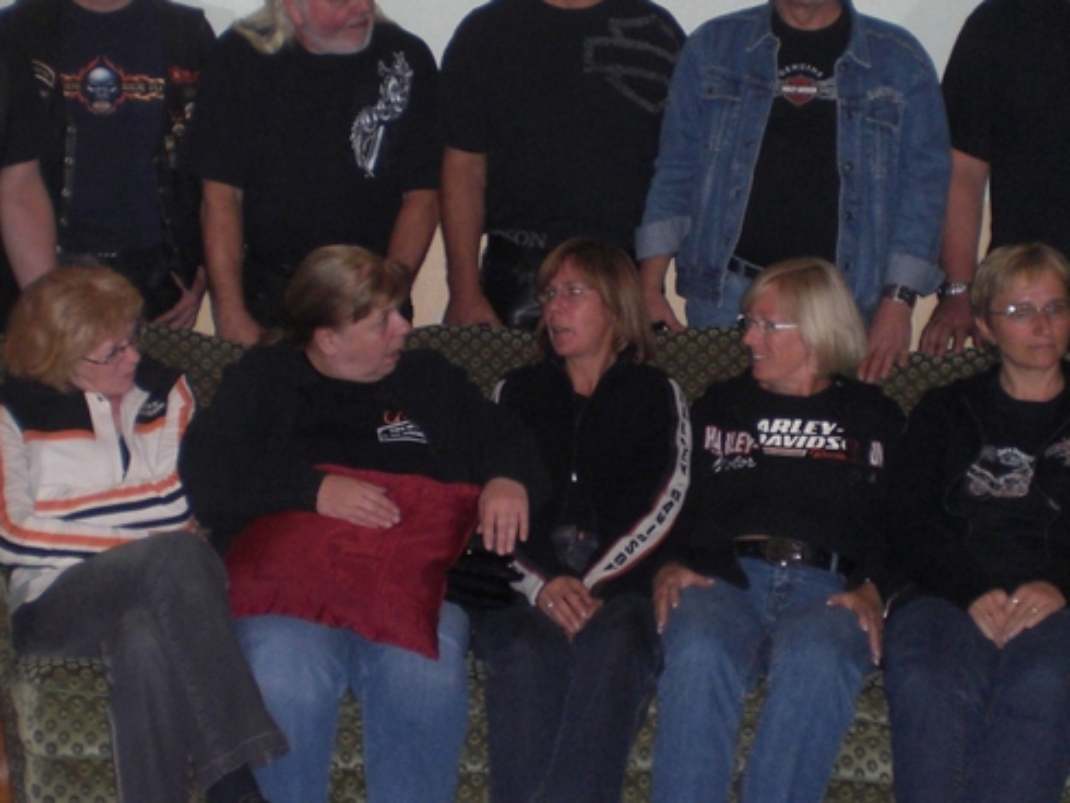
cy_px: 303
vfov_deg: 23.6
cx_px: 520
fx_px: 1917
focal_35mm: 62
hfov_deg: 31.2
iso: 200
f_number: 3.1
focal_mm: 6.3
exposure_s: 1/60
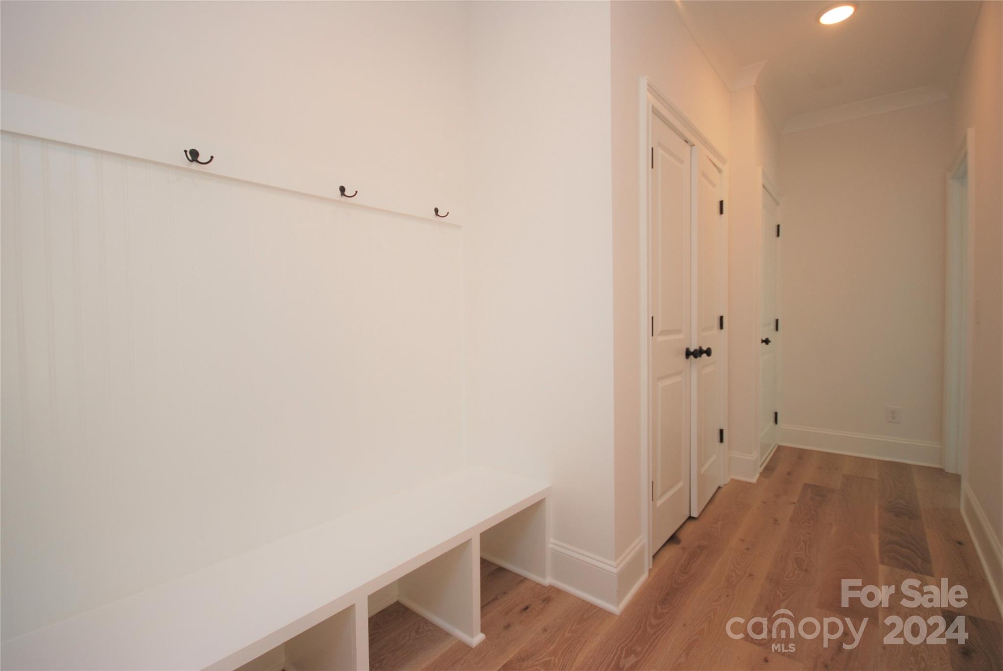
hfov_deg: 100.3
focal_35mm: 15
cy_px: 336
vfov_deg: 77.5
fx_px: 418
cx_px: 502
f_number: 4
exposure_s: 1/60
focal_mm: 10
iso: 200
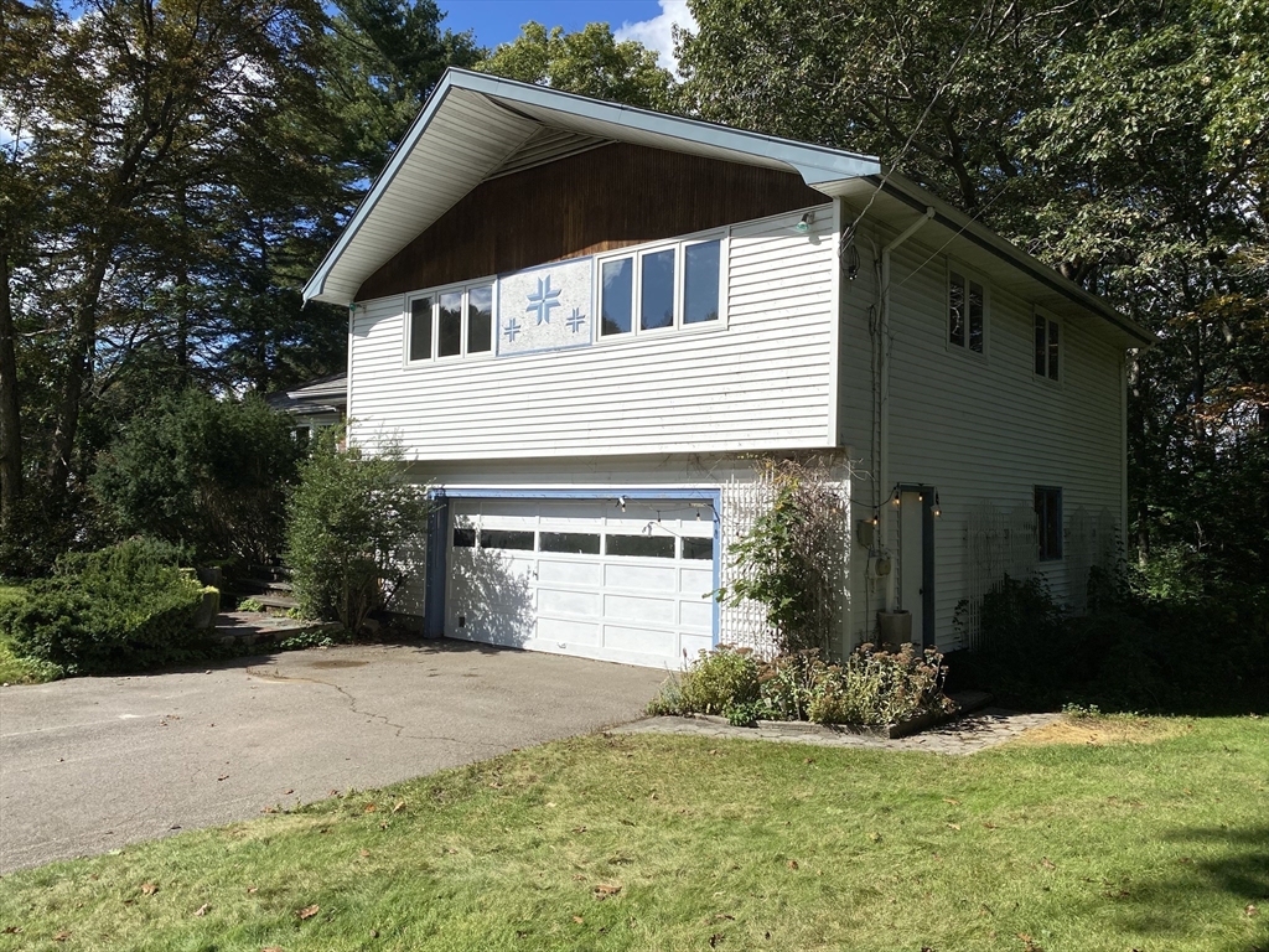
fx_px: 953
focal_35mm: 26
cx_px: 634
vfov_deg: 53.1
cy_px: 476
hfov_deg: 67.3
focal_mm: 4.25
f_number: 1.8
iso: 32
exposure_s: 1/7692
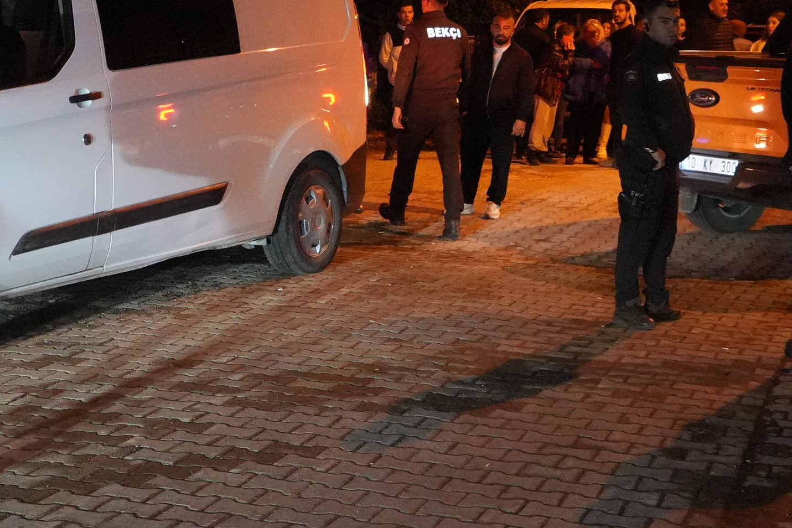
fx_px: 1562
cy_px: 232
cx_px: 349
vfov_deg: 19.2
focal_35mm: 71
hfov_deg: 28.4
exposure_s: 1/160
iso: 12800
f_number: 4
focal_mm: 29
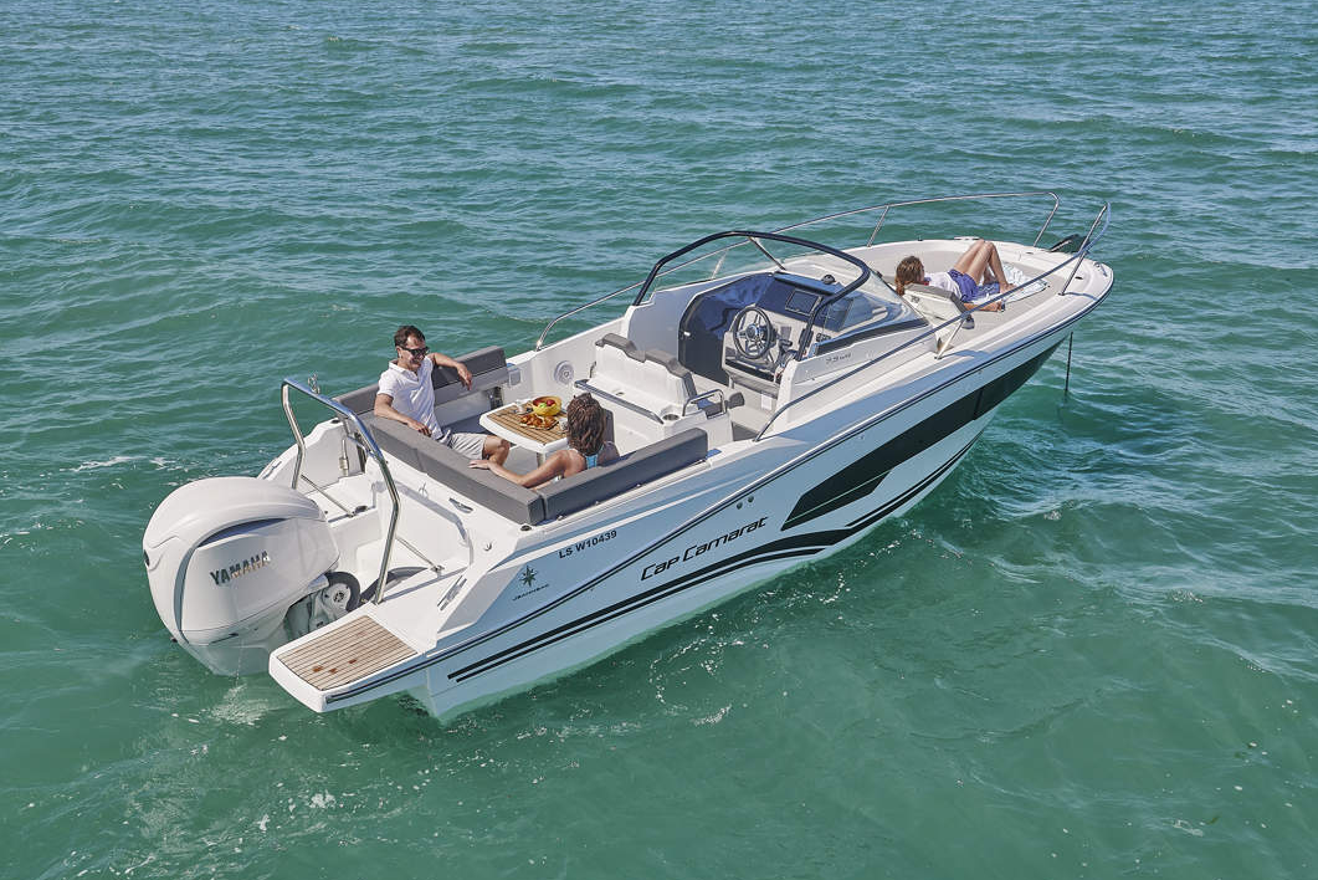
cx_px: 666
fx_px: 1501
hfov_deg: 47.4
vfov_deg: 32.7
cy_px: 443
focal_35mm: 41
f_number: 13
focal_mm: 40
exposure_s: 1/400
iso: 200
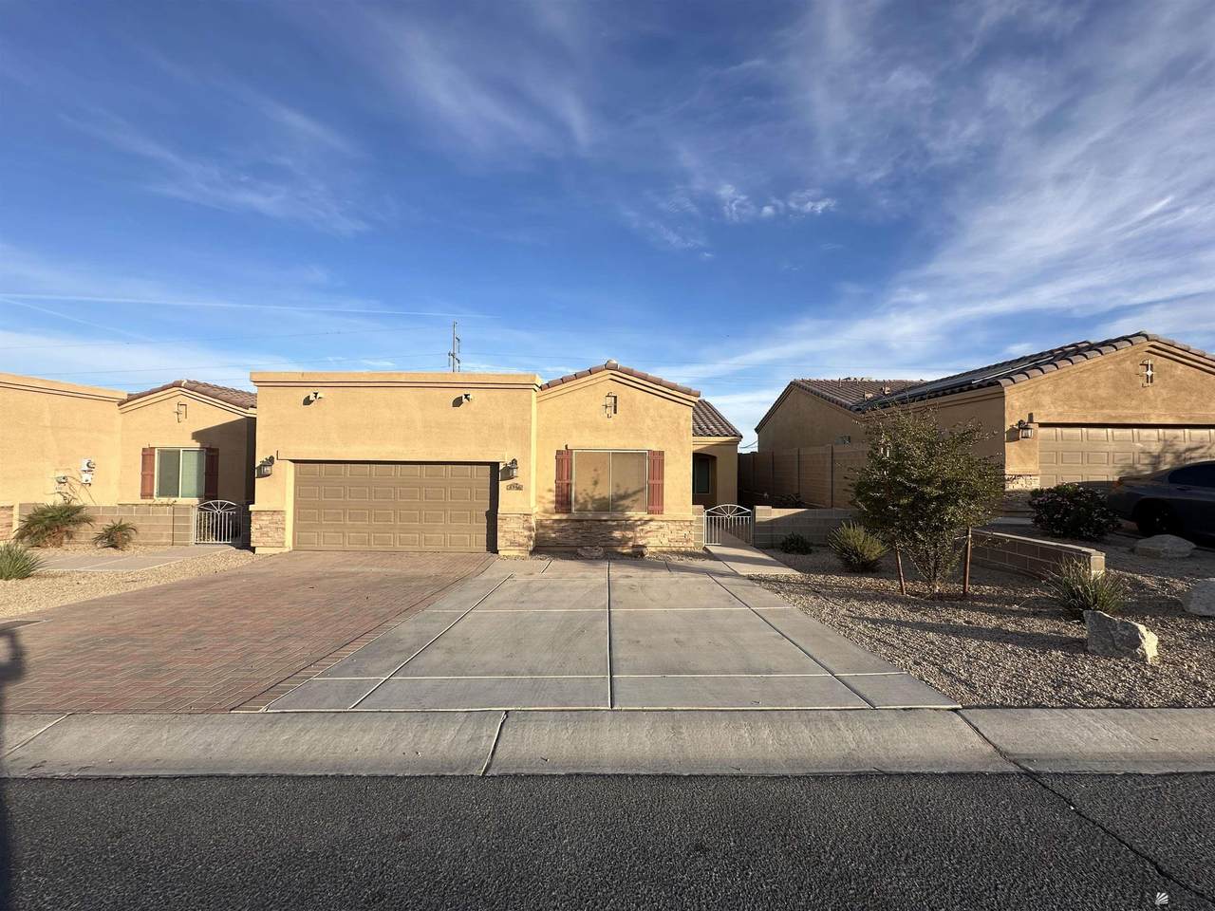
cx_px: 608
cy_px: 456
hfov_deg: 102.1
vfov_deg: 85.7
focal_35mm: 14
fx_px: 491
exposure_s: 1/1553
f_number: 2.2
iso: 50
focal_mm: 2.22
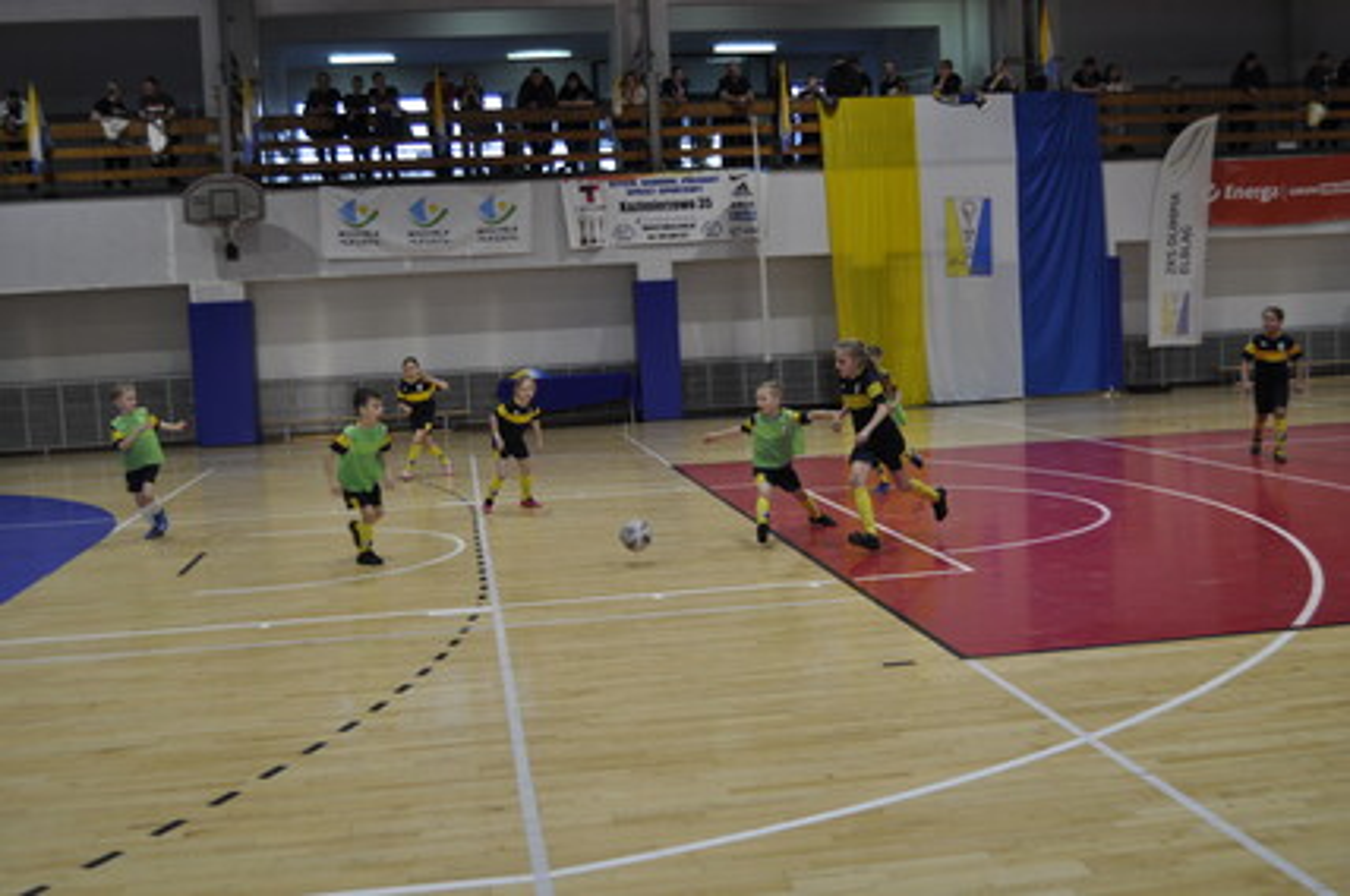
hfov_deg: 49.6
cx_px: 675
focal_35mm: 39
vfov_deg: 34.1
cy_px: 448
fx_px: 1460
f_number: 4.5
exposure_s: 1/80
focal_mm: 26
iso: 400
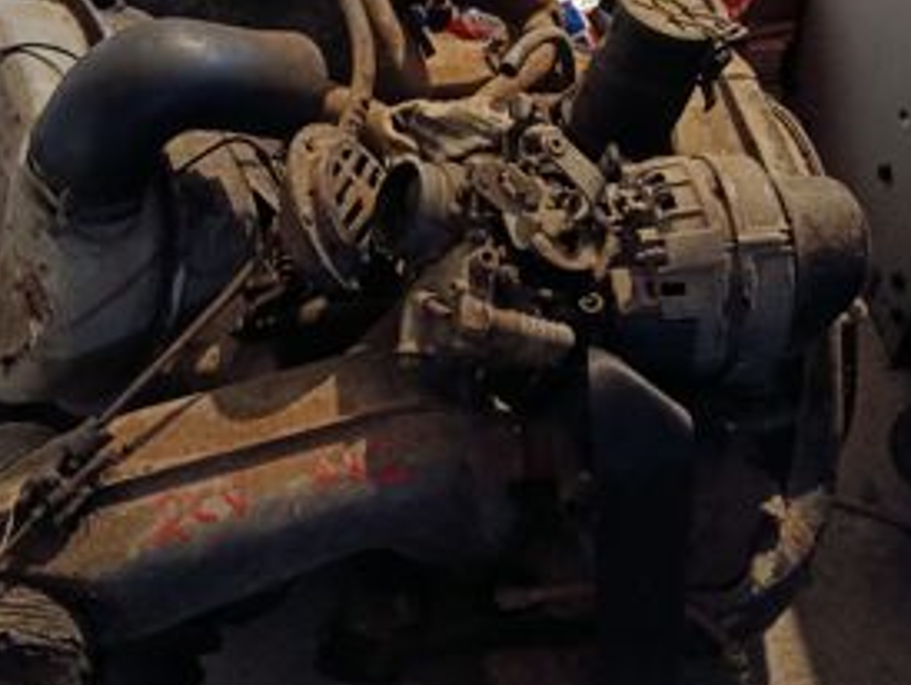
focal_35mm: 42
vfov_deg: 34.3
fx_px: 1106
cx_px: 339
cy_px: 296
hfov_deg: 44.4
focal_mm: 5.24
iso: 4609
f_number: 1.7
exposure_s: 1/16.7
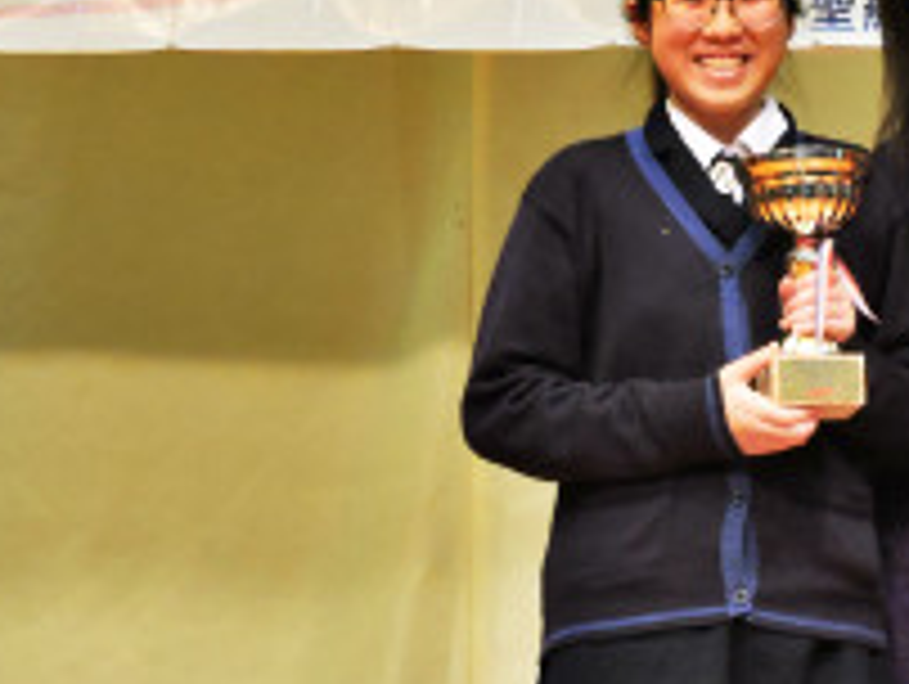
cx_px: 518
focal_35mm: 235
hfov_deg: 8.4
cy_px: 394
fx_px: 6178
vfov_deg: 6.3
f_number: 4.8
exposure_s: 1/60
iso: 400
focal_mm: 17
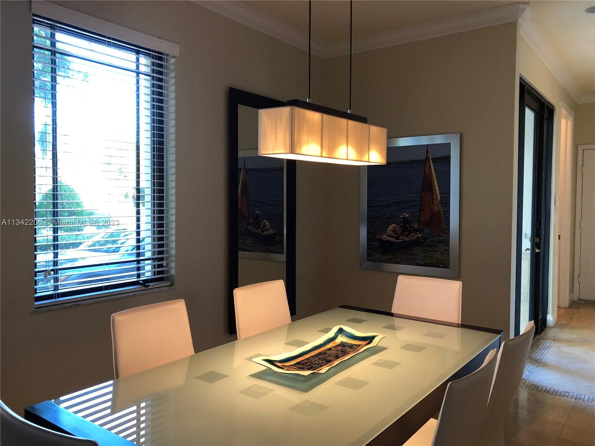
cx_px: 298
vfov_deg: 48.2
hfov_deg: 61.7
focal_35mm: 29
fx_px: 498
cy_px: 223
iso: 40
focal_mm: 3.99
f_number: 1.8
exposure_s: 1/15
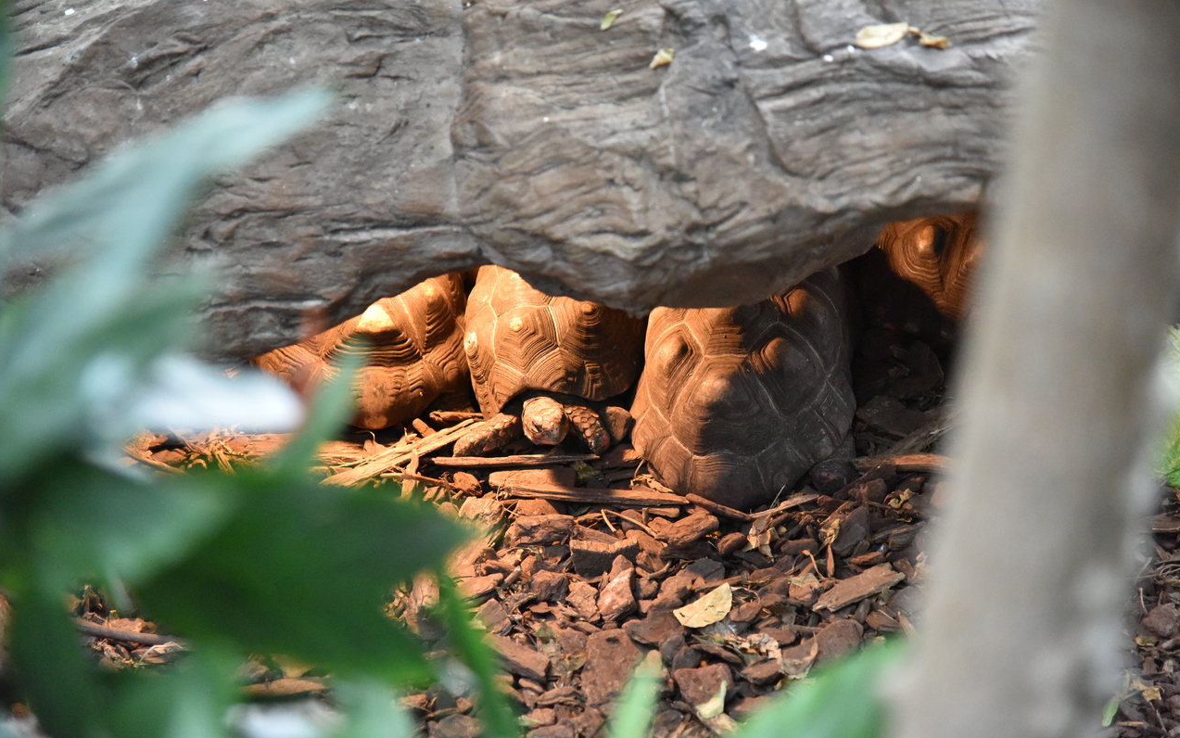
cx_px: 590
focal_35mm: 123
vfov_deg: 10.7
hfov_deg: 17.0
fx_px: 3956
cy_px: 389
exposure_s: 1/250
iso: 9000
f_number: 4
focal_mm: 120
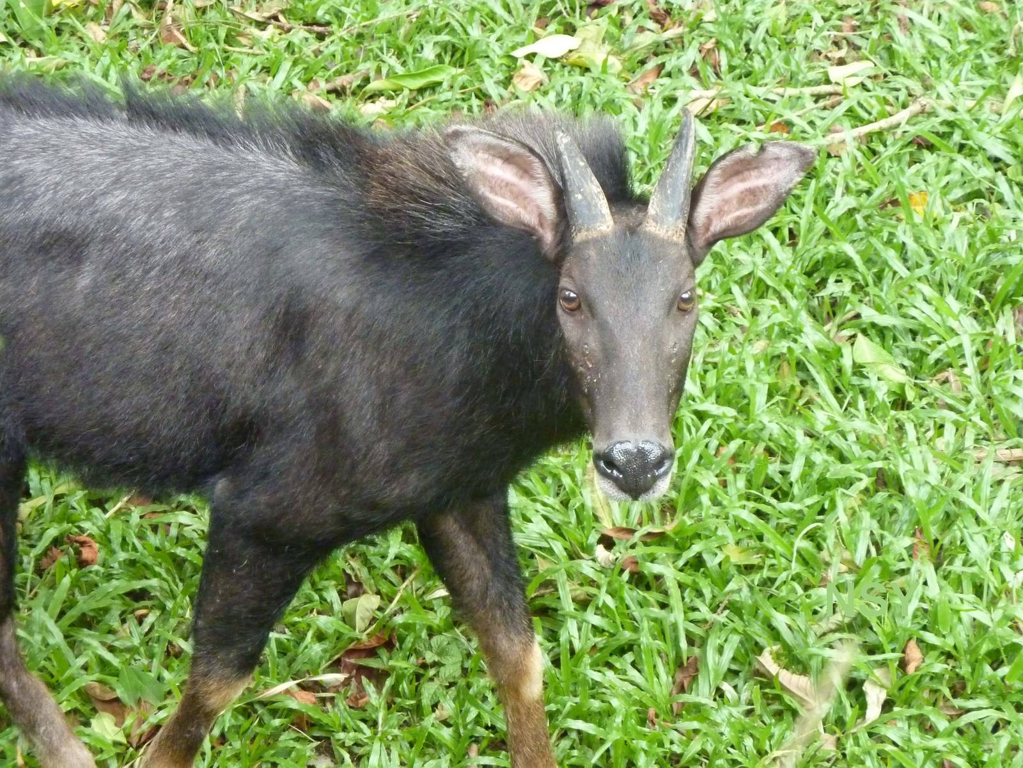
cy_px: 384
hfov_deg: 11.7
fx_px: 4994
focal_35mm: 169
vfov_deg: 8.8
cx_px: 512
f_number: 4.5
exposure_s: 1/50
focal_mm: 27.8
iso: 800
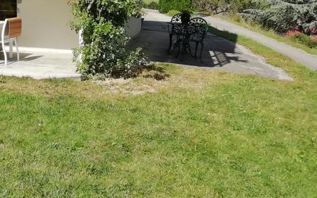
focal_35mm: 50
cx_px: 35
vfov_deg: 25.2
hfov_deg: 37.7
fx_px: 432
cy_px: 27
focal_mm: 3.46
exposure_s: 1/1330
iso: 50
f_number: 2.2
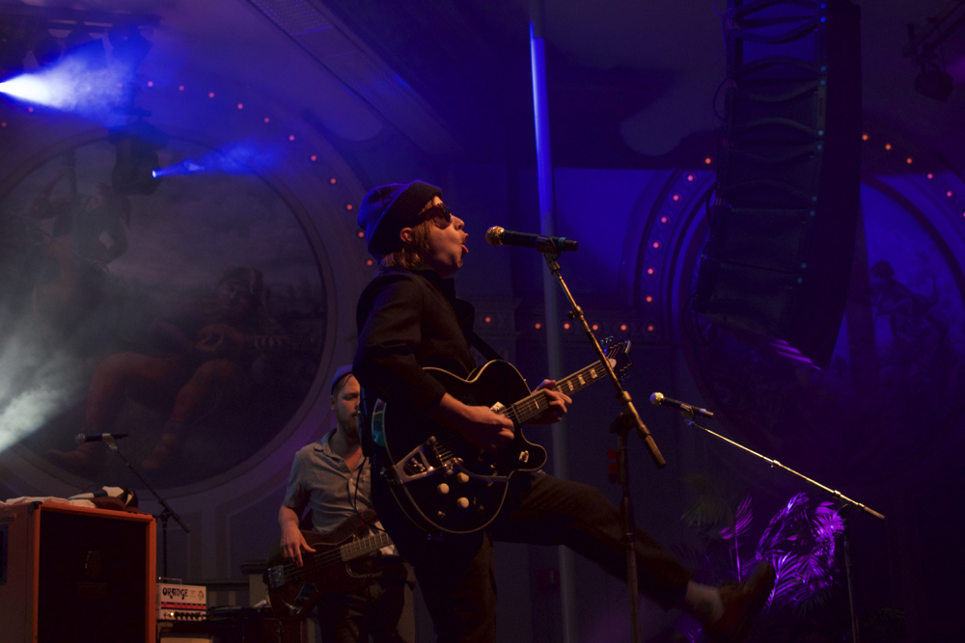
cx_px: 482
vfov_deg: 25.8
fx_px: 1407
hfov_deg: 37.8
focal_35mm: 52
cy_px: 322
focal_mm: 35
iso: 1600
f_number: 2.8
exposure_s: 1/160
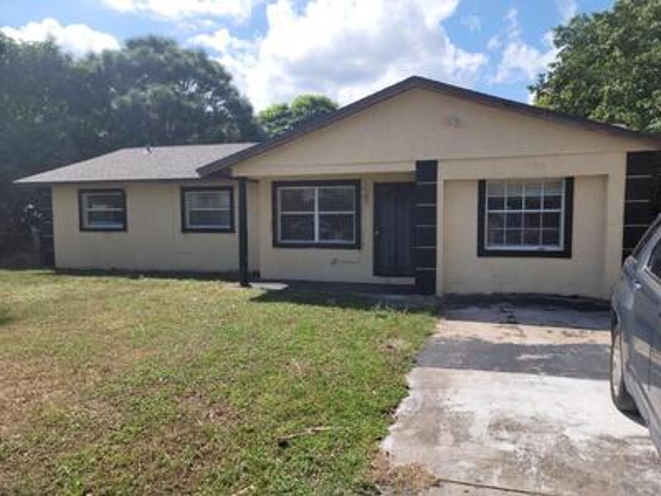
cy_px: 248
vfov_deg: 54.9
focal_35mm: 25
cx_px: 330
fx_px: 477
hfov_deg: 69.4
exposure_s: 1/1108
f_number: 1.8
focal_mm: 7
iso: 20
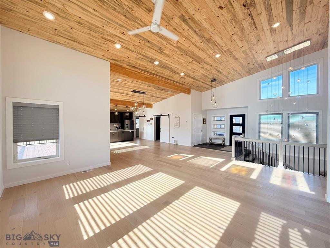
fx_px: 133
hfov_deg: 102.1
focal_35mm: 14
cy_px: 124
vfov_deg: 85.7
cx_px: 165
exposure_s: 1/203
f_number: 2.2
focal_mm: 2.22
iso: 50
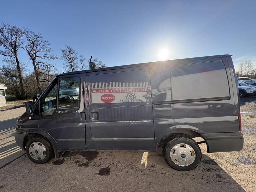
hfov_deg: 102.1
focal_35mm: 14
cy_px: 96
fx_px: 104
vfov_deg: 85.7
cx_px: 128
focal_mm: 2.22
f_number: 2.2
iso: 40
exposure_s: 1/804
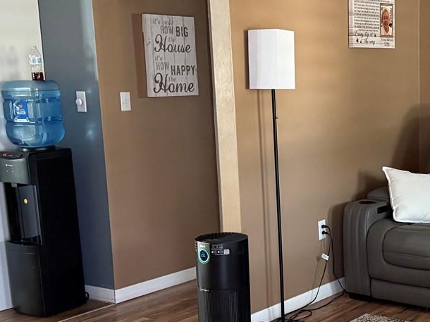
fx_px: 782
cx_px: 375
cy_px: 209
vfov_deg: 23.2
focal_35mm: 63
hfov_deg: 29.6
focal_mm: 6.76
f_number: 1.78
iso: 800
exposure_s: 1/52
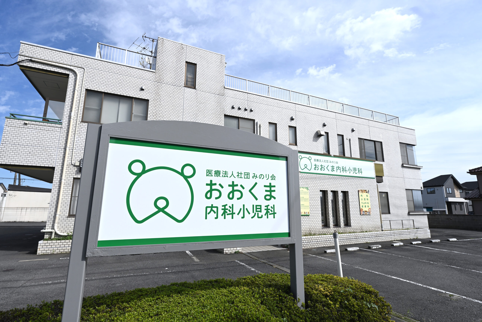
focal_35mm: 18
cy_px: 161
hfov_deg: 90.0
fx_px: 241
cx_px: 241
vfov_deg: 67.4
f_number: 11
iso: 64
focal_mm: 18
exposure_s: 1/160
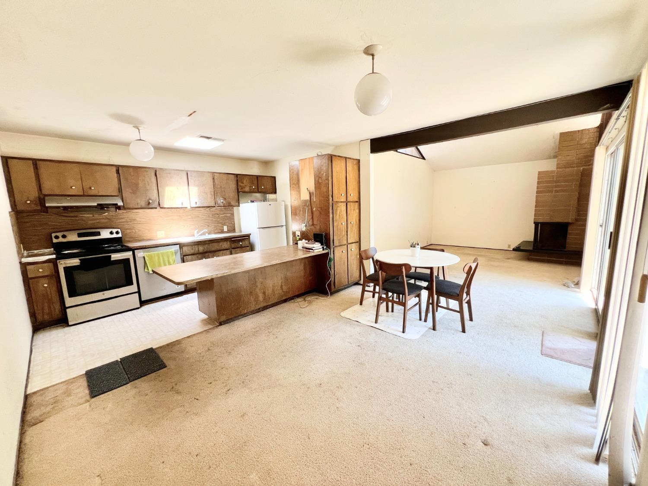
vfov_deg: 89.9
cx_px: 324
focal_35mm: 13
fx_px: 243
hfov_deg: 106.2
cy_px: 243
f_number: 1.8
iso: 125
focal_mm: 1.57
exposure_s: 1/99
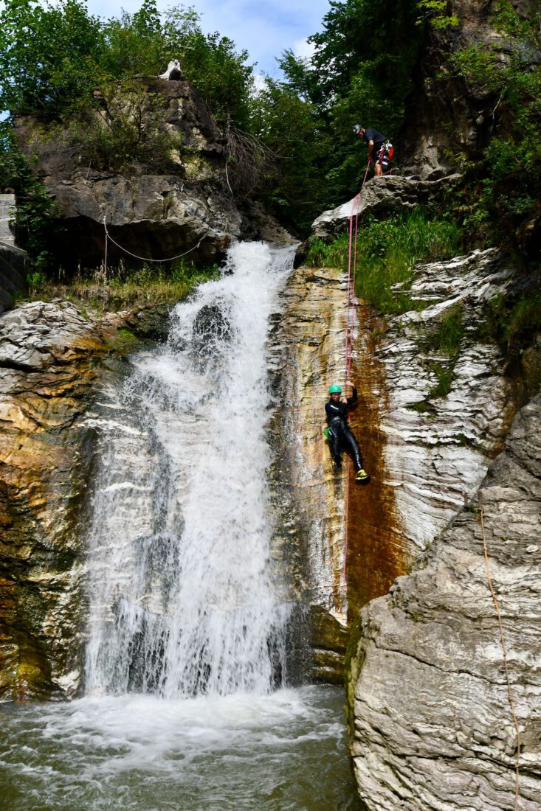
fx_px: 812
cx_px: 270
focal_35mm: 36
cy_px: 406
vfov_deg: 53.1
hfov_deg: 36.9
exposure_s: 1/250
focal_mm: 24
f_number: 8
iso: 160
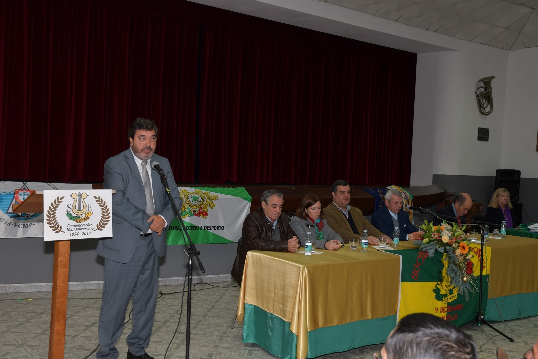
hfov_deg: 47.9
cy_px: 180
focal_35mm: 40
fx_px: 605
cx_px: 269
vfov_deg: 33.0
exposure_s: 1/60
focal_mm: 27
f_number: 5.6
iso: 500
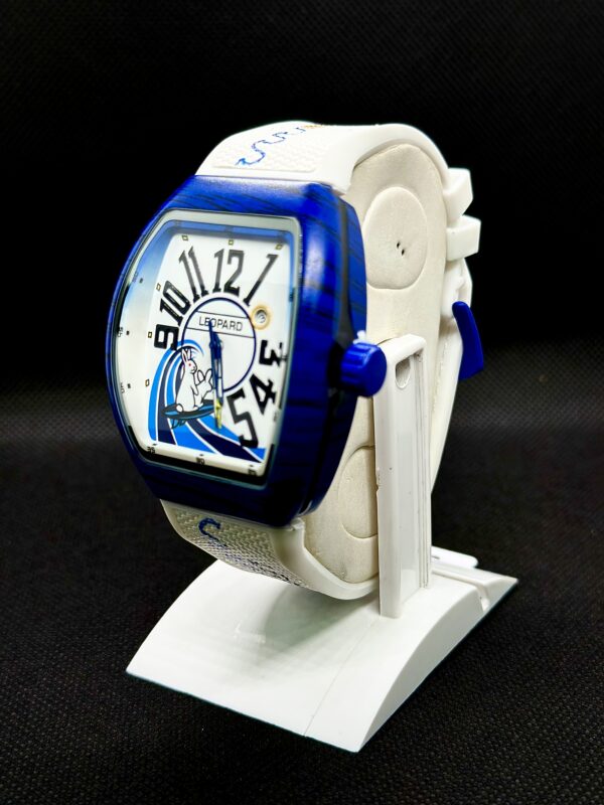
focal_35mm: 48
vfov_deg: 39.7
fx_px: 1117
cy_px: 402
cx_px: 302
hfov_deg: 30.3
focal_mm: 6.86
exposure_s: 1/228
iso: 80
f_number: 1.78
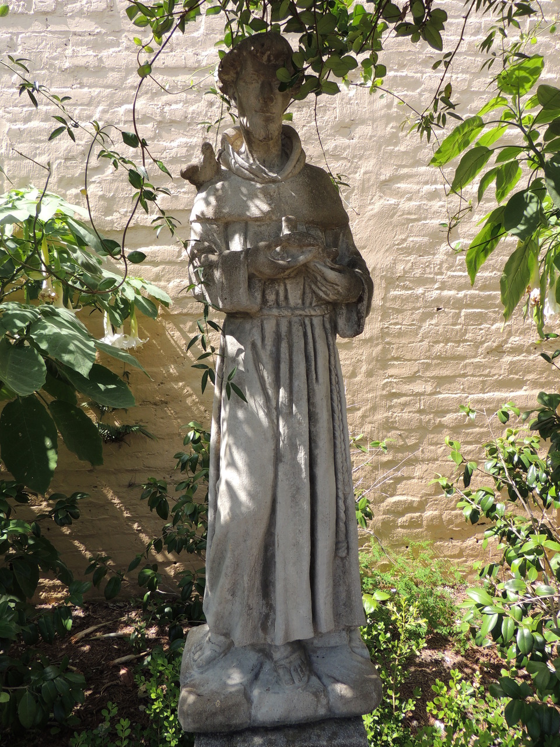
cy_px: 374
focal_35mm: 24
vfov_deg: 71.6
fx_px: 518
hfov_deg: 56.8
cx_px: 280
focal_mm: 4.3
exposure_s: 1/400
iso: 100
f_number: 3
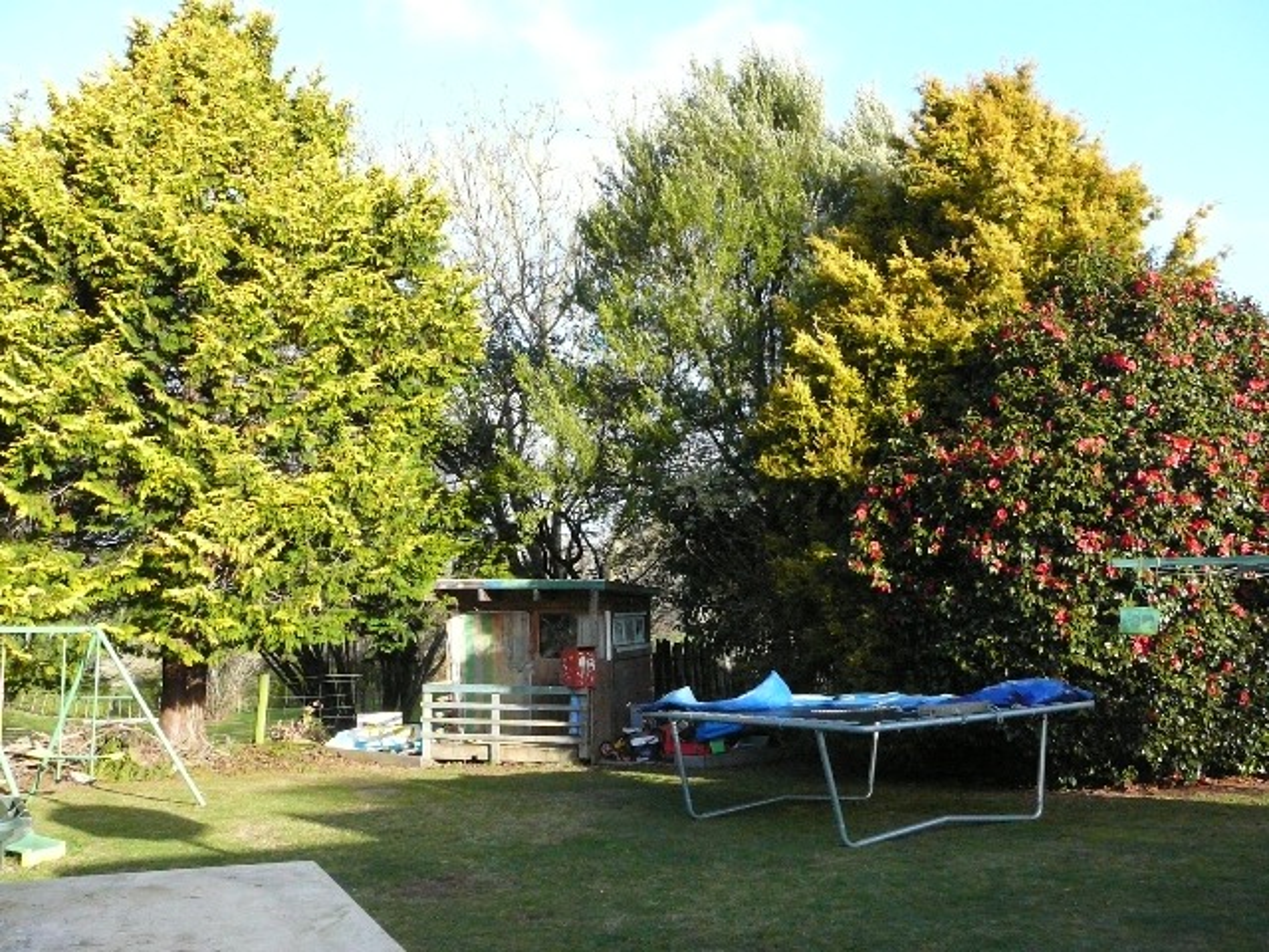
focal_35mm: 35
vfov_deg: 40.7
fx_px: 1283
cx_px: 634
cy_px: 476
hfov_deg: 52.6
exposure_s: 1/500
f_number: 5
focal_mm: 5.2
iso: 400
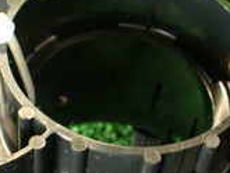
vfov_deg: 13.5
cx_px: 124
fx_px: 725
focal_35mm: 109
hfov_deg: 18.0
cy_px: 160
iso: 500
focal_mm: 5.4
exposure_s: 1/30
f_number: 2.3
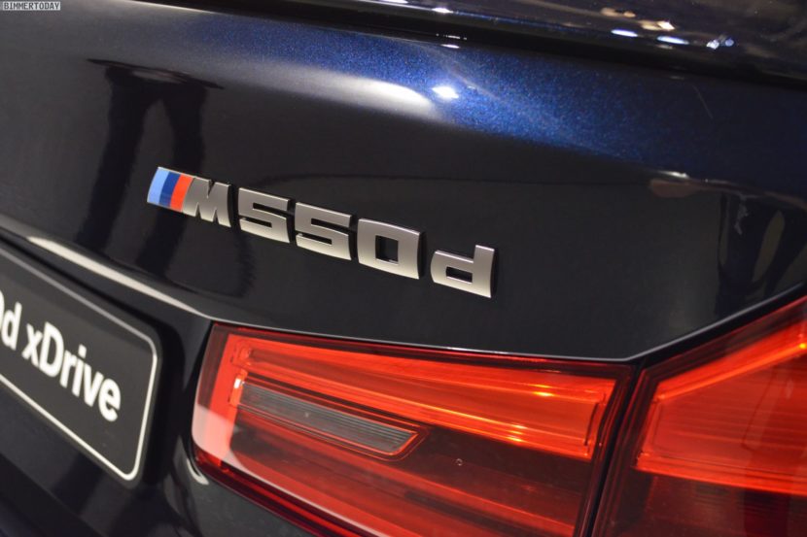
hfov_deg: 45.0
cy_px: 268
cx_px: 404
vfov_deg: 30.8
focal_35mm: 44
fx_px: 975
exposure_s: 1/30
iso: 2200
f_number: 4.5
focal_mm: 29
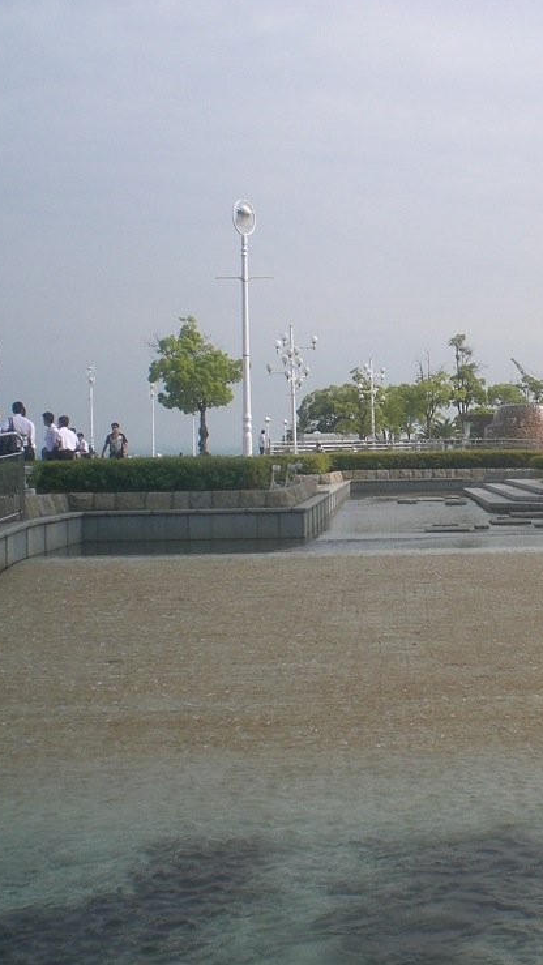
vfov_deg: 37.2
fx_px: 1433
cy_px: 484
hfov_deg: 20.6
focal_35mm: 56
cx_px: 572
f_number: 4.4
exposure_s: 1/400
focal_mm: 6.3
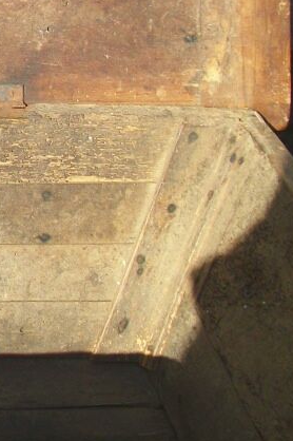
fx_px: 1247
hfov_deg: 11.7
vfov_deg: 19.4
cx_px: -326
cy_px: -11
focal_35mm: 102
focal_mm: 5.7
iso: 80
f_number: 8.8
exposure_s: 1/80
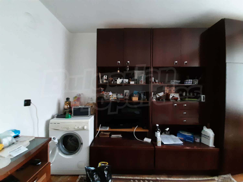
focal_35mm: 13
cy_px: 91
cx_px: 122
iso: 640
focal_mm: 1.42
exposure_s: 1/20
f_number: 2.2
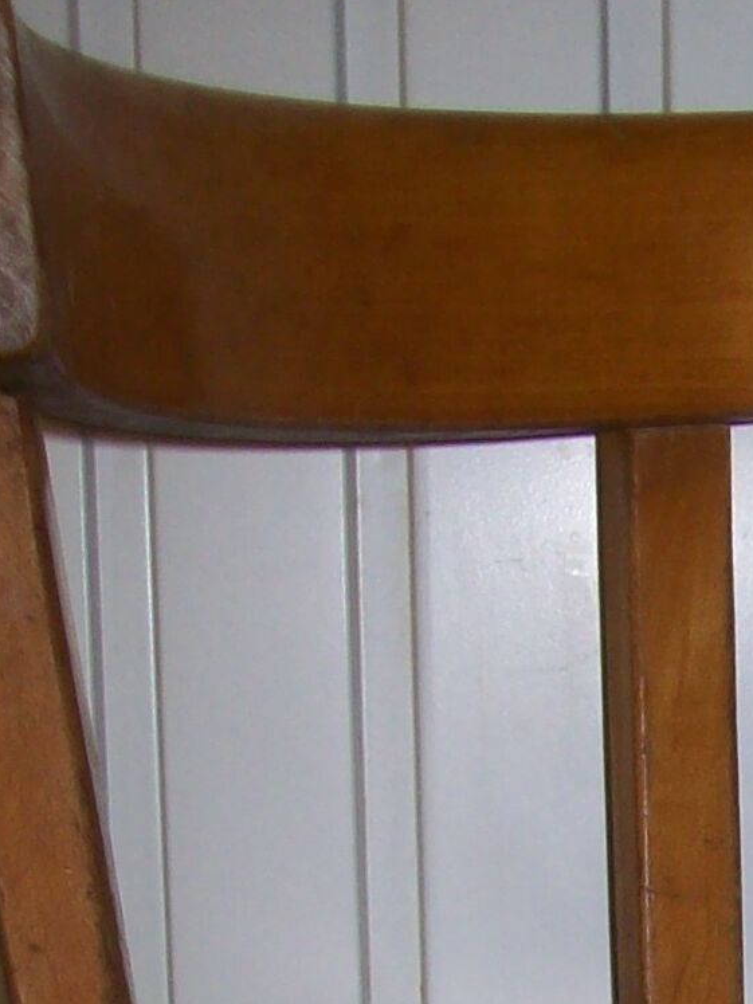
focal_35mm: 137
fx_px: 3974
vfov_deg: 13.1
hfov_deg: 10.6
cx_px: 976
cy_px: 1769
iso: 80
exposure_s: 1/64
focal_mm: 6
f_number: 2.7
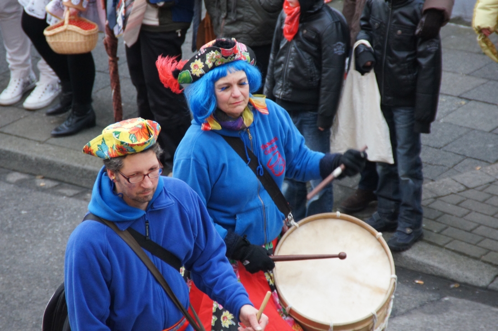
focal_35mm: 300
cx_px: 249
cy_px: 166
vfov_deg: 4.6
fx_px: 4145
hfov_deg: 6.9
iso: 1600
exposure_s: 1/200
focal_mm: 200
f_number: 6.3
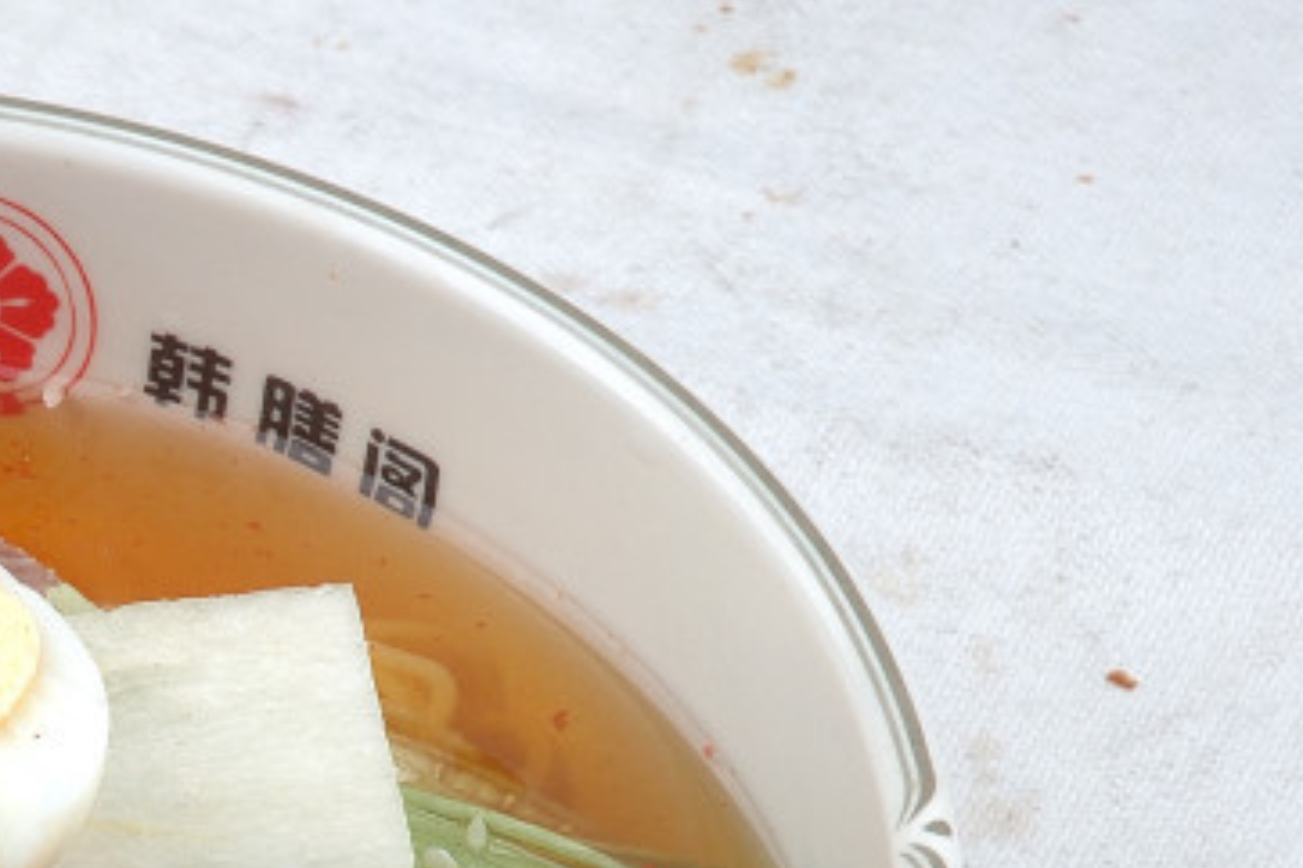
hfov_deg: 6.9
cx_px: -310
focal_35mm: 297
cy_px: 967
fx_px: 10744
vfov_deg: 4.6
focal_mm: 70
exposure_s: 1/60
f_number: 14
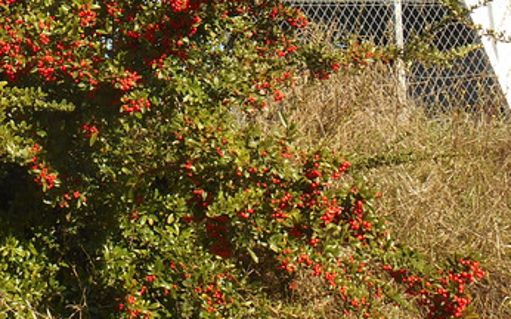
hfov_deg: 23.7
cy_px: -28
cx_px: 44
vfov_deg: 15.0
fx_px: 1183
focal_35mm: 85
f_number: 3.4
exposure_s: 1/500
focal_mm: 4.7
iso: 80
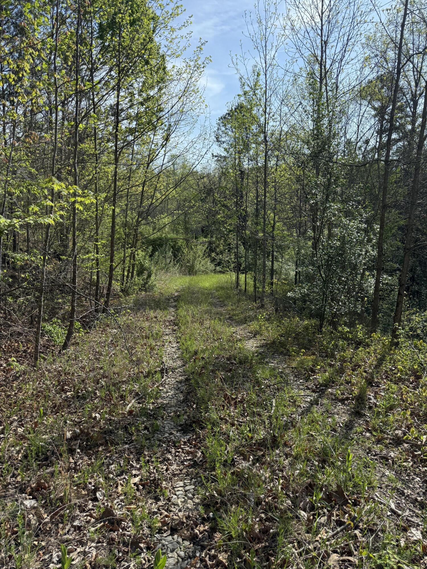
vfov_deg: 71.6
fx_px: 395
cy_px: 284
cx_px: 214
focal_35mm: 24
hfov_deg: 56.8
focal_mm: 6.76
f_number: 1.78
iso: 100
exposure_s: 1/4405
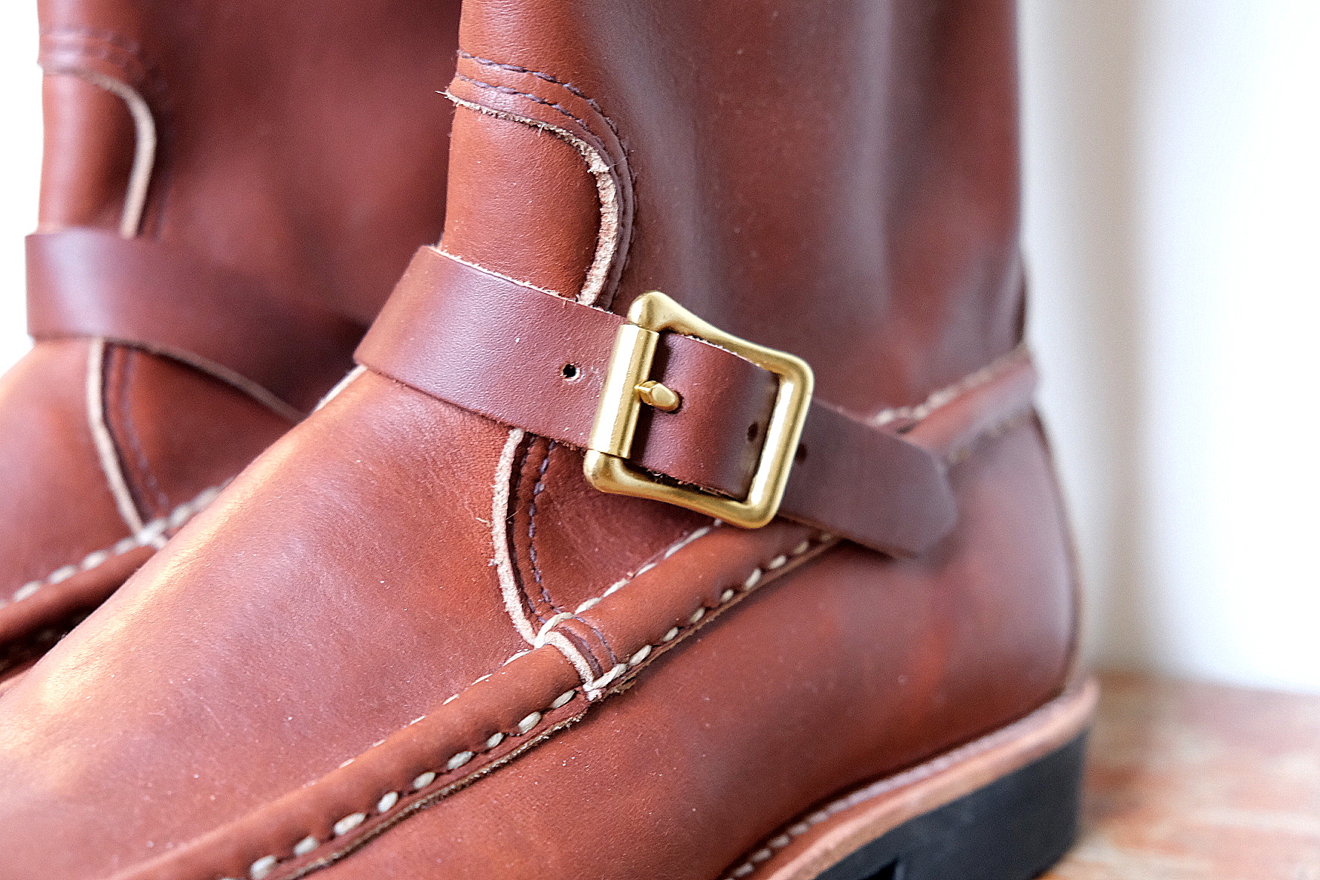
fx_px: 1980
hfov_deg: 36.9
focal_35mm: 54
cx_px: 660
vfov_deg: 25.1
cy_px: 440
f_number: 3.6
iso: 3200
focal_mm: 35.8
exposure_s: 1/40
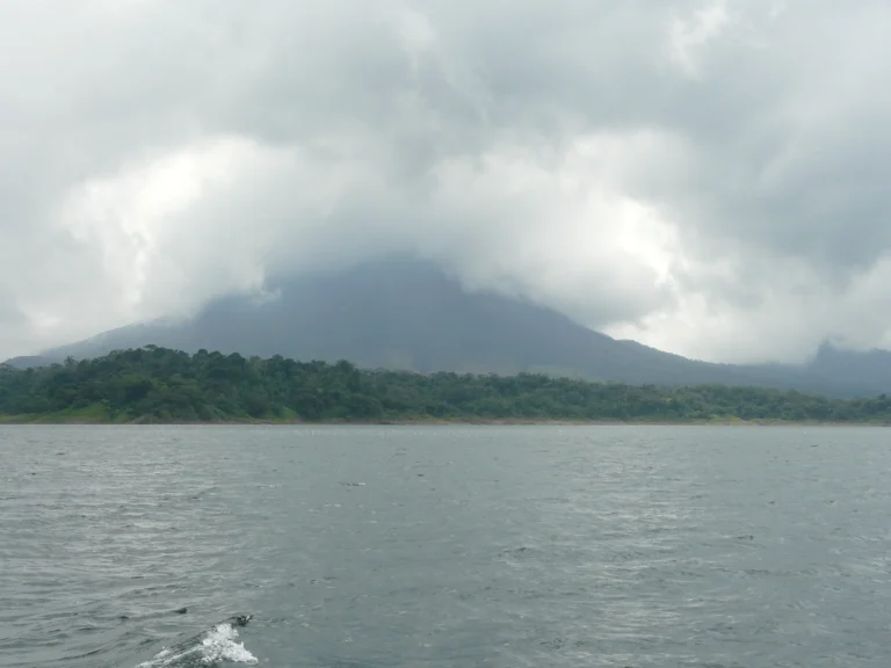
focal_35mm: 62
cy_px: 334
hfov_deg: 31.2
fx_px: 1596
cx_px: 446
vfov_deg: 23.7
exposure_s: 1/400
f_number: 5.6
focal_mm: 10.2
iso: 100
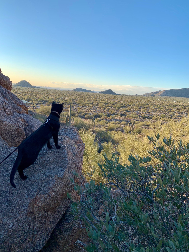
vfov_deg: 67.3
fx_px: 189
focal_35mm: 26
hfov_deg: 53.1
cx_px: 94
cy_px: 126
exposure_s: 1/991
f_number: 1.8
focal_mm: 4.25
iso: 25
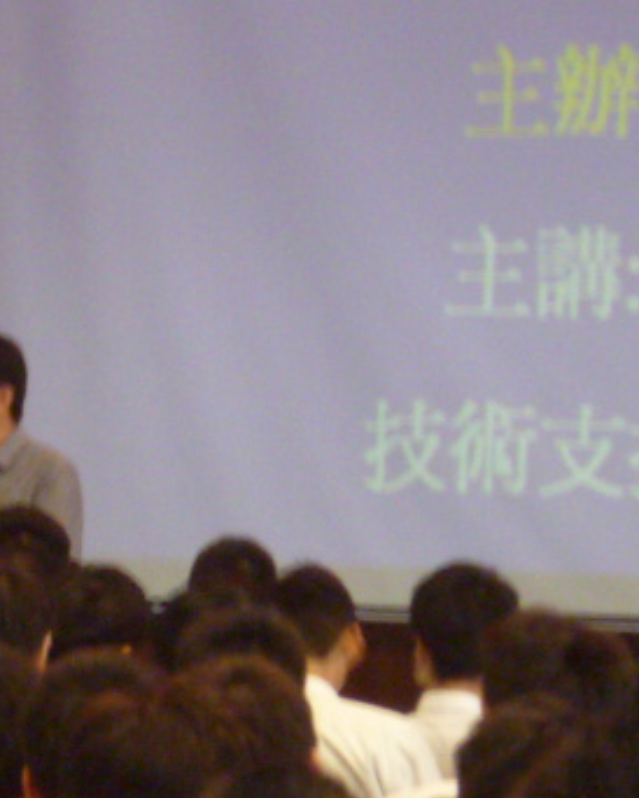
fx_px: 6731
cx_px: -65
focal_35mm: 285
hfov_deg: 5.4
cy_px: 530
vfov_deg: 6.8
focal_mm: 14.2
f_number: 4.4
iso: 400
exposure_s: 1/8
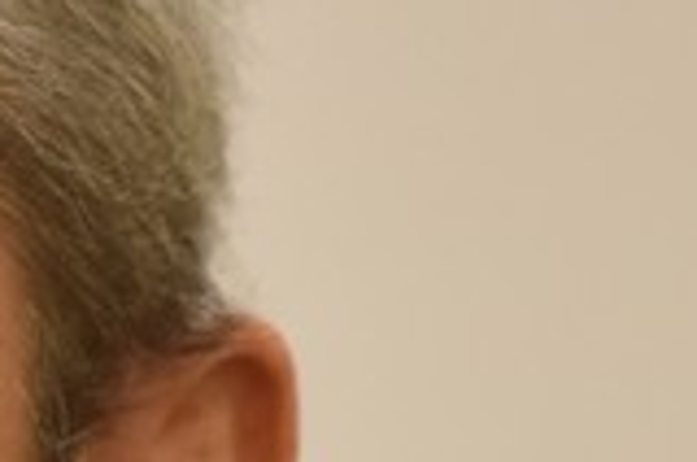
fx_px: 23148
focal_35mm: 1198
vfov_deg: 1.1
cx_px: -416
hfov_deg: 1.7
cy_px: 1033
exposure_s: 1/250
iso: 3200
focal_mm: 170
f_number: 3.2
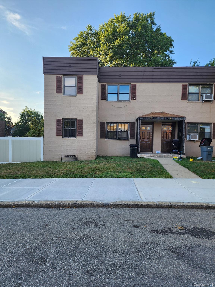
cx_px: 108
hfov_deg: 58.9
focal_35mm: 23
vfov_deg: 73.9
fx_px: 190
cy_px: 144
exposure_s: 1/297
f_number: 1.8
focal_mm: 6.4
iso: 12
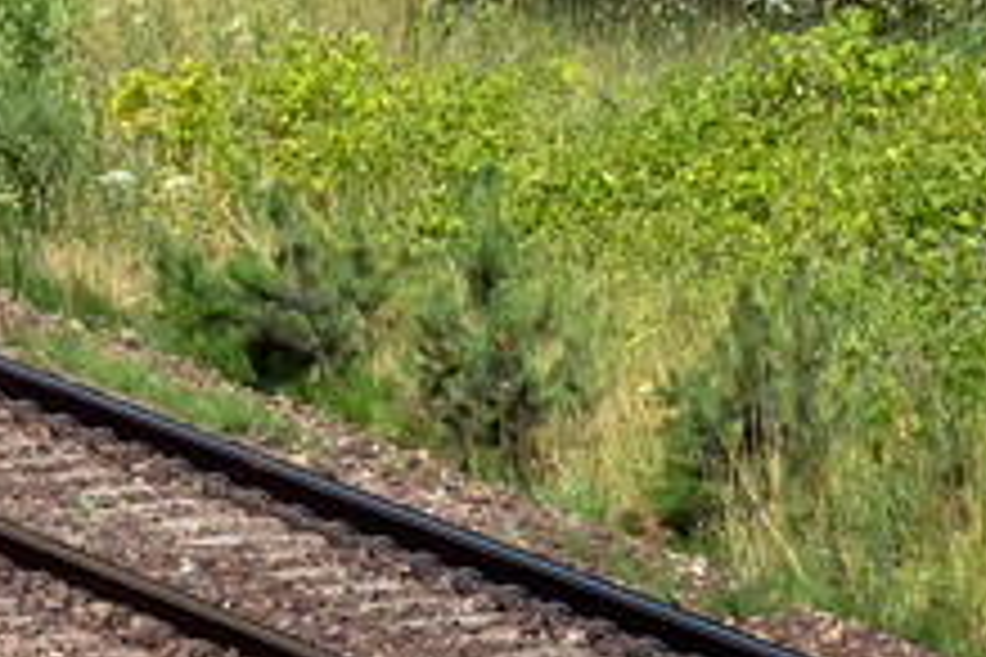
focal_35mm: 723
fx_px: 19801
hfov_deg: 2.8
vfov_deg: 1.9
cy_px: -1316
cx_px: -2184
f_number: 9
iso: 125
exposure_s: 1/800
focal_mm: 66
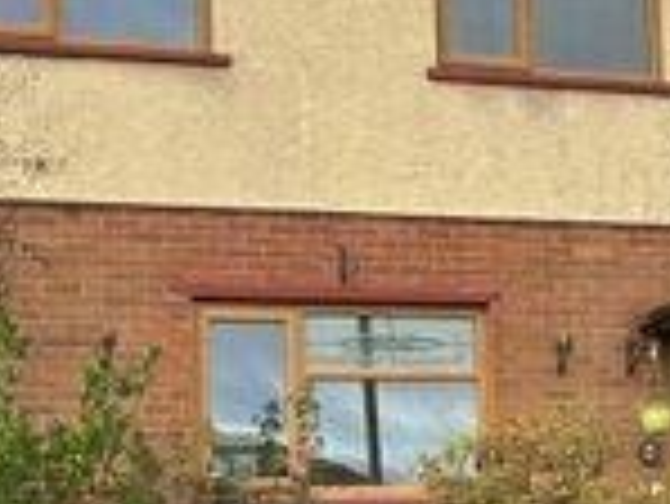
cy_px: 443
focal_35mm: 122
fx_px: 2363
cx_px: 764
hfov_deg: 15.6
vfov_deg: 12.1
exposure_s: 1/628
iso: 50
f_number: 1.5
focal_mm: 5.7
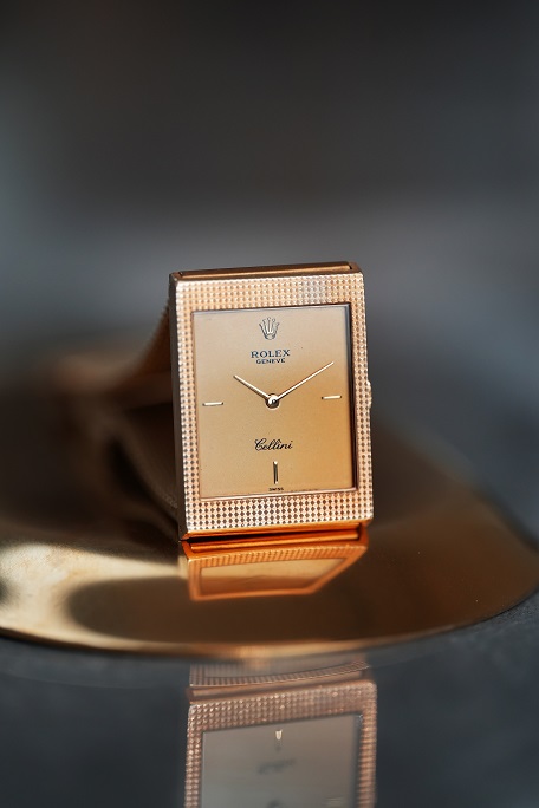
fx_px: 2358
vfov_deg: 19.5
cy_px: 404
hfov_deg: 13.0
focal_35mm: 105
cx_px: 270
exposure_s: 1/250
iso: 1000
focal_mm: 105
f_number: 2.8
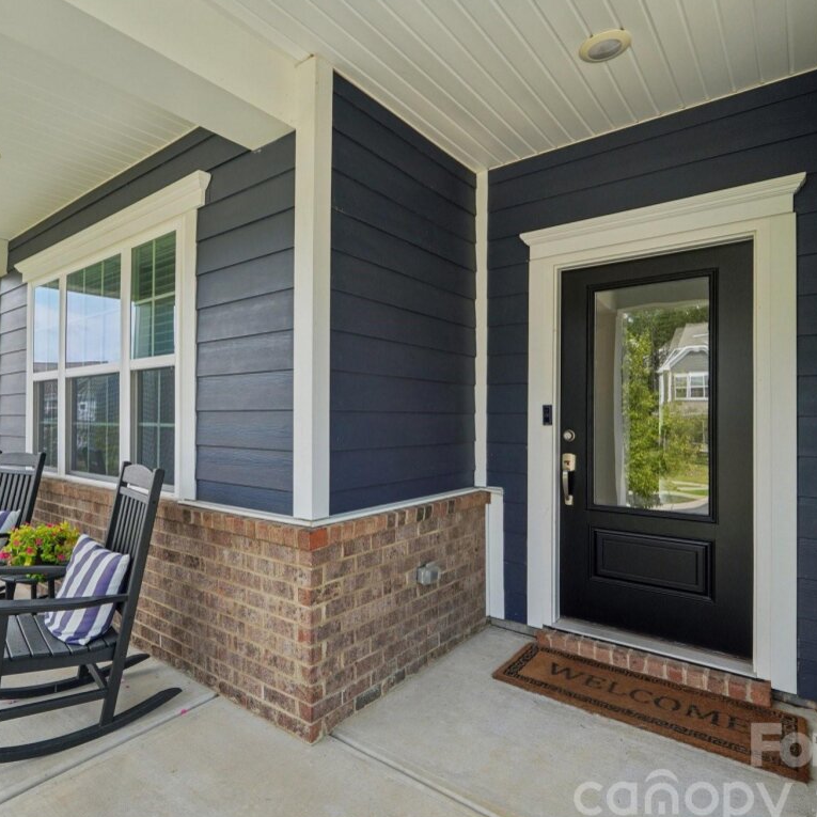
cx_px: 310
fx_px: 534
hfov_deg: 73.6
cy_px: 419
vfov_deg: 74.8
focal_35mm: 20
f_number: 8
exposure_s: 1/30
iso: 125
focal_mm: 10
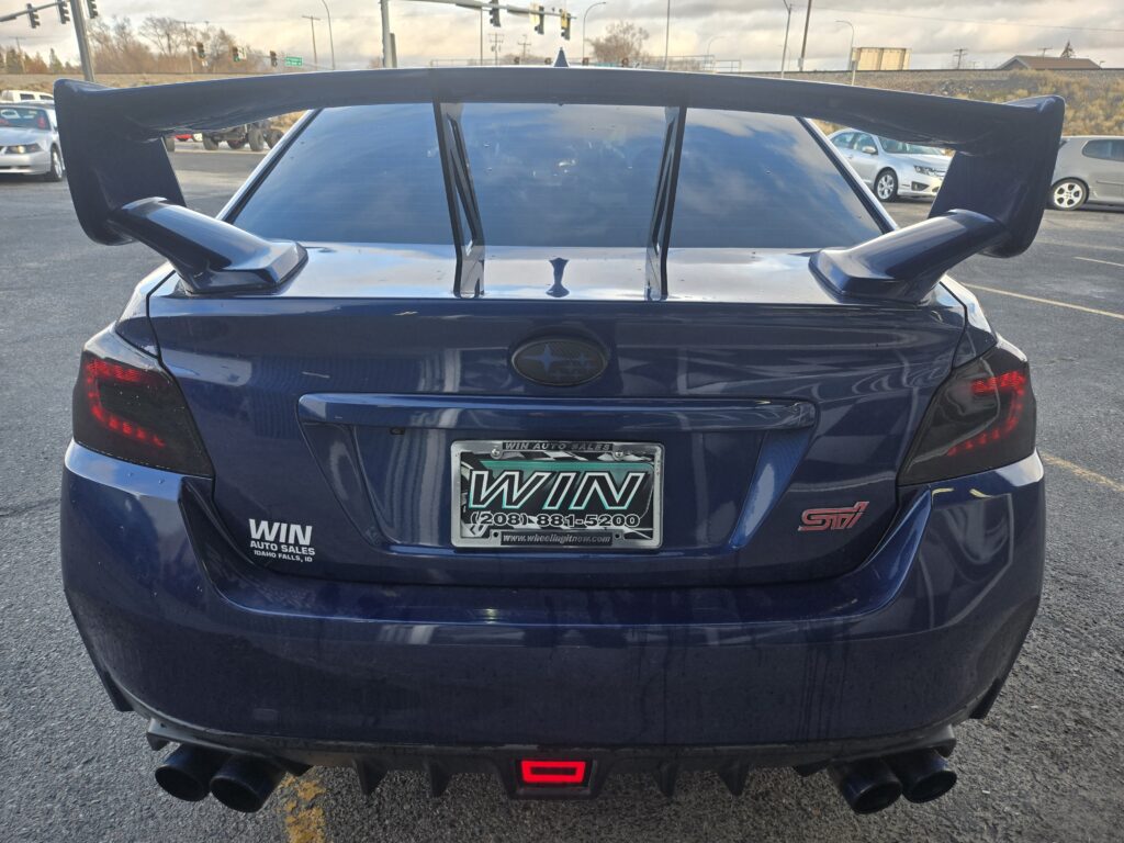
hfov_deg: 73.9
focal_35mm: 23
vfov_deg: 58.9
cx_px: 562
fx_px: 747
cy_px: 422
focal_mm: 5.4
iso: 80
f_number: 1.8
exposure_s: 1/652
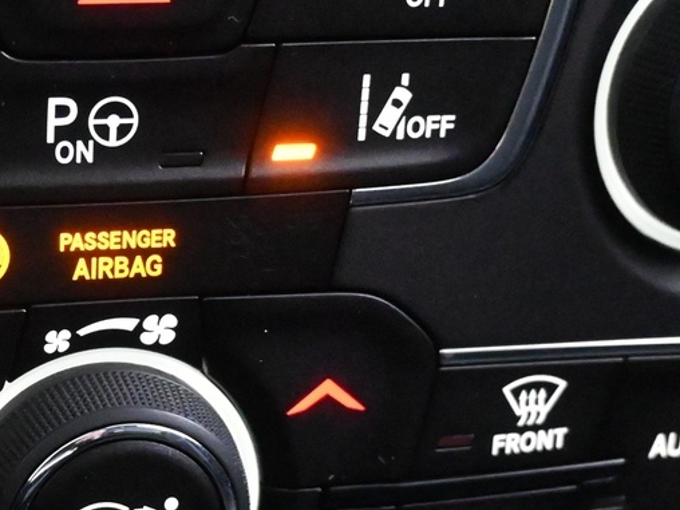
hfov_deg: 20.4
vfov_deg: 16.0
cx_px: -48
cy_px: 386
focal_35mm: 92
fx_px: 1807
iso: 11400
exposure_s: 1/30
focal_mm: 20
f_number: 3.8
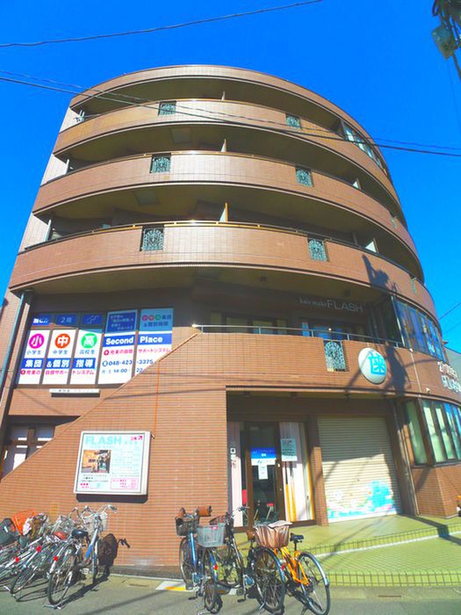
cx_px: 230
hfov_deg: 56.8
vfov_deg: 71.6
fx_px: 426
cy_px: 308
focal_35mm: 24
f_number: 4
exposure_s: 1/500
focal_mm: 5.1
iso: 80
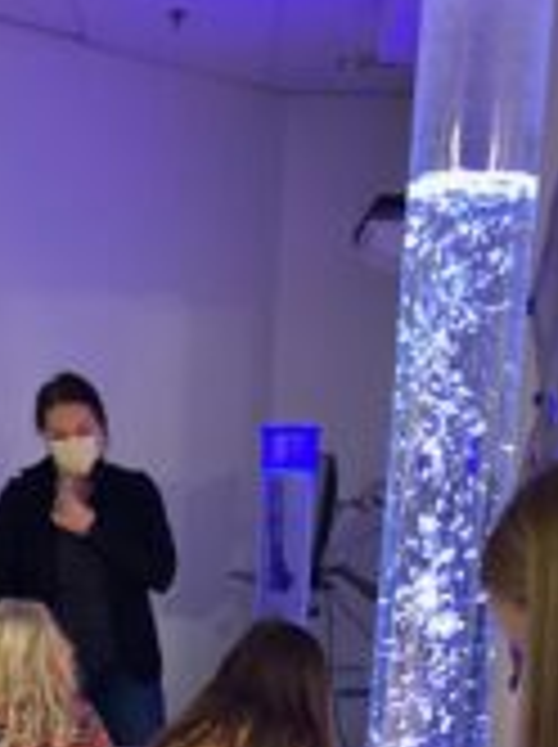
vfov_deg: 25.4
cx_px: 97
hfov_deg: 20.4
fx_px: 1530
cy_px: 828
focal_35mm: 71
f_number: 1.8
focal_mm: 3.99
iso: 640
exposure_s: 1/30
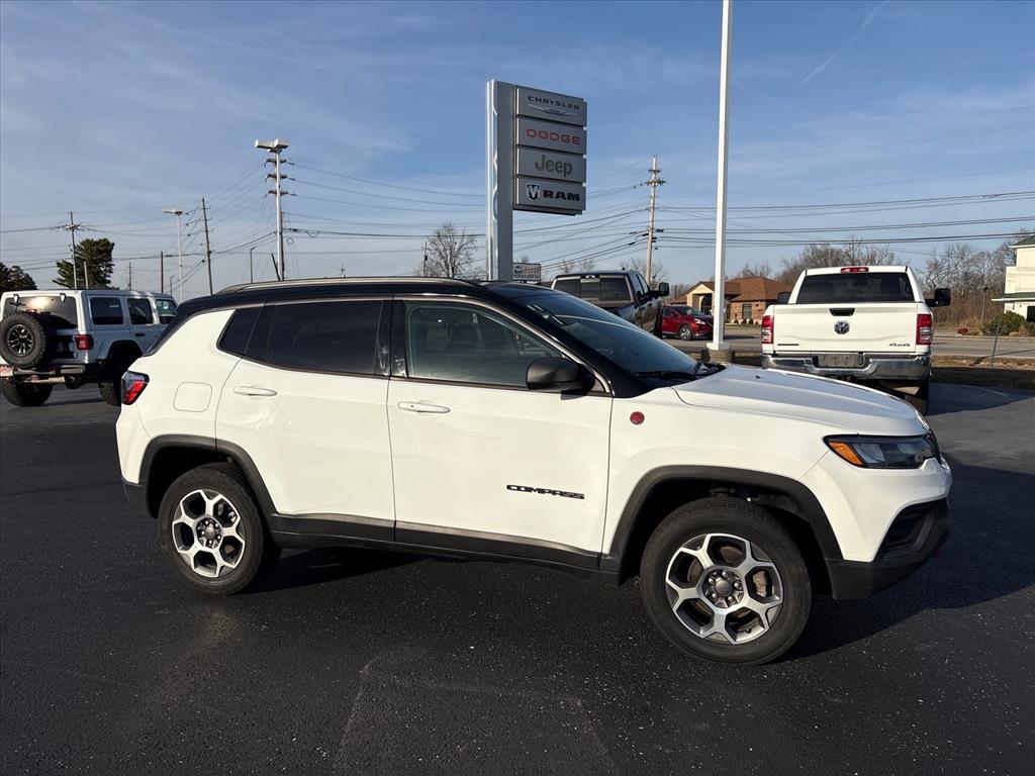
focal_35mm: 26
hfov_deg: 67.3
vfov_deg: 53.1
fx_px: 777
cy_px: 388
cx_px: 518
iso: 50
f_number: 1.6
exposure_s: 1/6993
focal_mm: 5.96
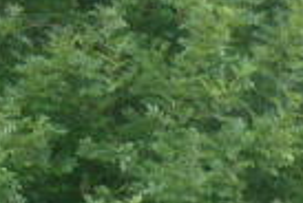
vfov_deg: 3.4
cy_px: 653
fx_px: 3323
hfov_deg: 5.2
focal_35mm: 394
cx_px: 487
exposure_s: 1/100
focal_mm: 7
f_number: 3.4
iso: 100
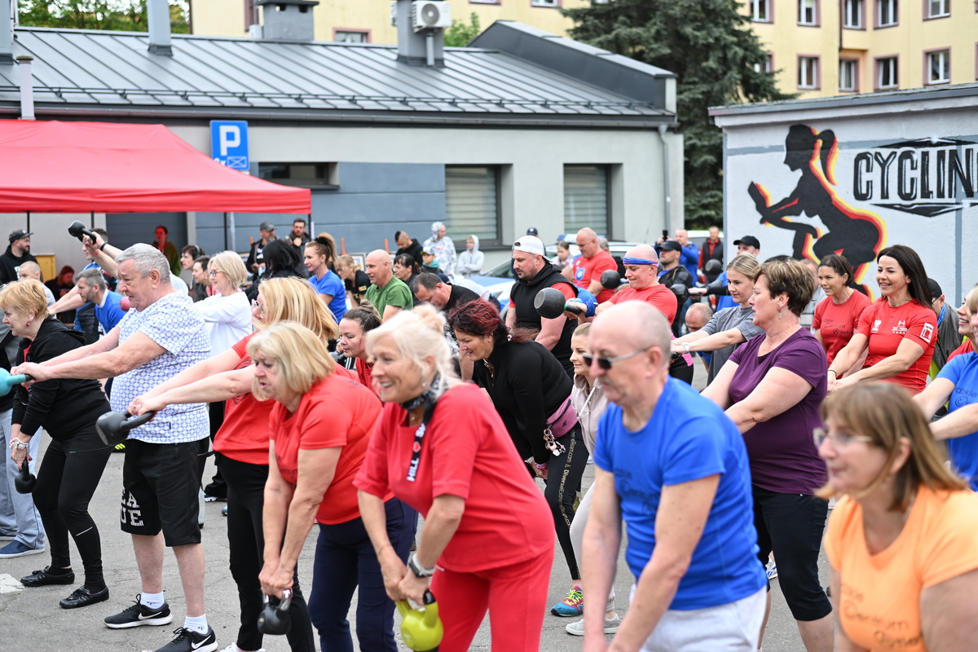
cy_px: 326
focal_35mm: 50
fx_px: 1358
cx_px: 489
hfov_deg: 39.6
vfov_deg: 27.0
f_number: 2.5
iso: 320
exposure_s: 1/1600
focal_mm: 50
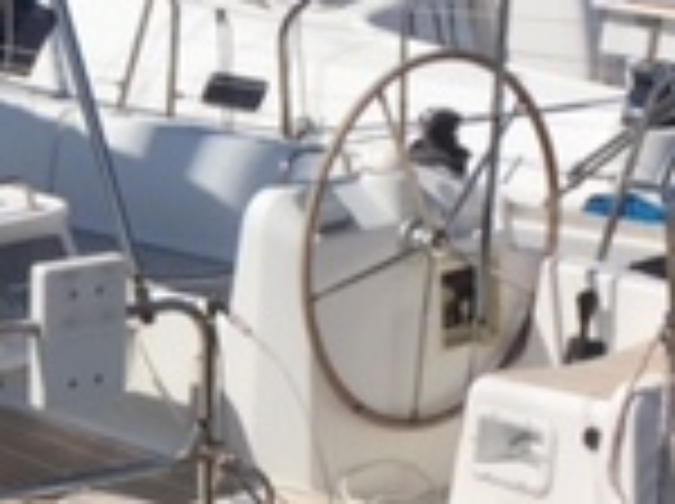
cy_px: 410
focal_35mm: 124
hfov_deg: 15.3
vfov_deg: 11.9
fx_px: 2414
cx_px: -162
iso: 32
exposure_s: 1/5650
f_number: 2.2
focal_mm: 4.15
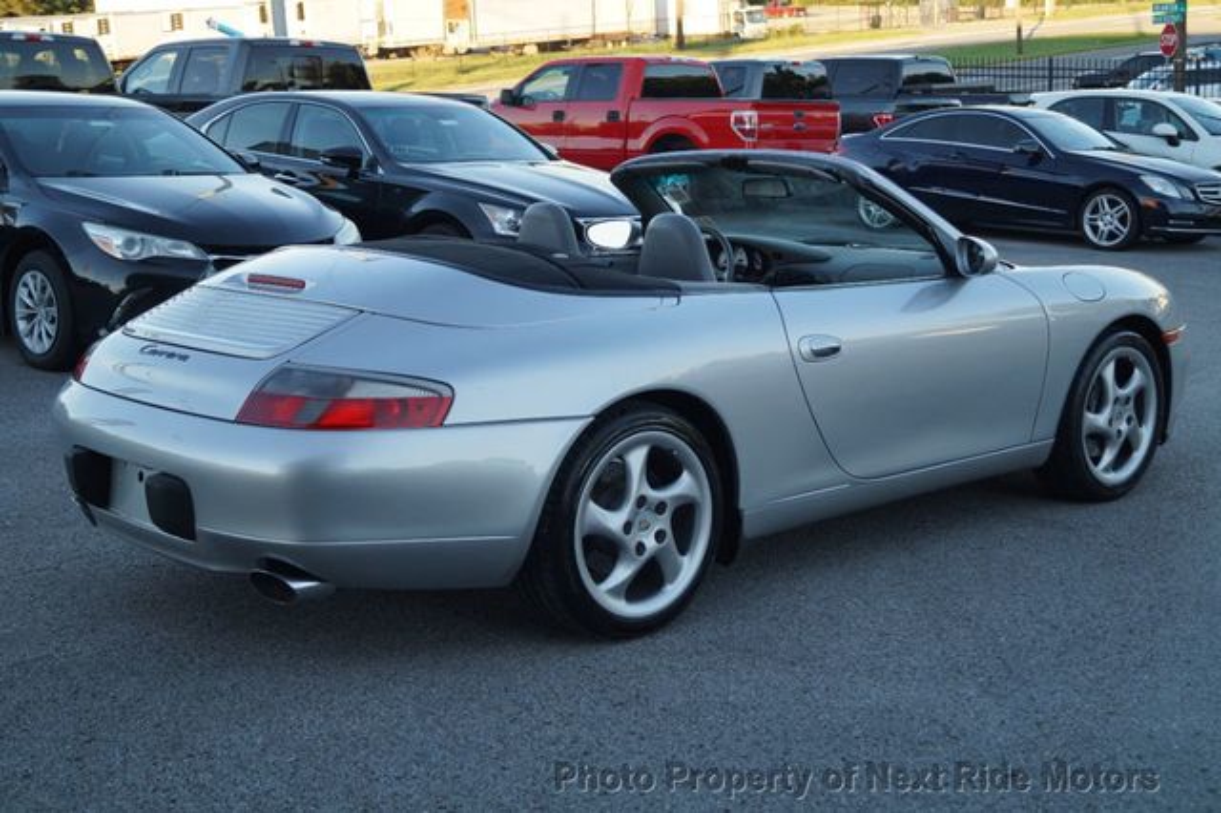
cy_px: 406
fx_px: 1525
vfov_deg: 29.8
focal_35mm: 45
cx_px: 610
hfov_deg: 43.6
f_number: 4.5
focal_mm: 30
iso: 100
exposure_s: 1/125
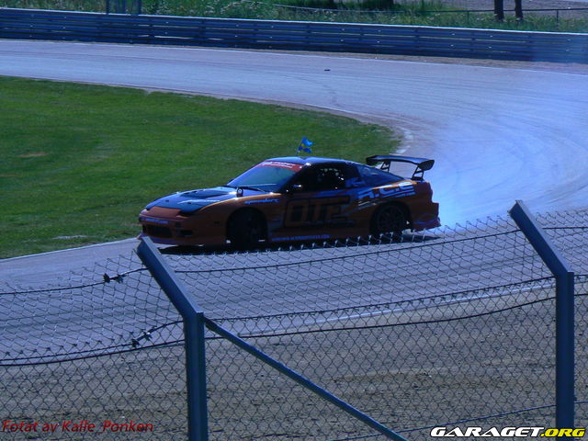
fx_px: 4467
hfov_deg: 7.5
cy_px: 220
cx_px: 294
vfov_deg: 5.7
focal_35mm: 263
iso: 80
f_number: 8
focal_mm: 35.9
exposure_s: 1/640
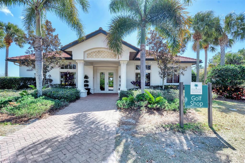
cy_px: 82
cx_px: 122
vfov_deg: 67.4
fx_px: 123
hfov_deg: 90.0
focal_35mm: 18
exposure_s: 1/200
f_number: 7.1
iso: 250
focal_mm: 18
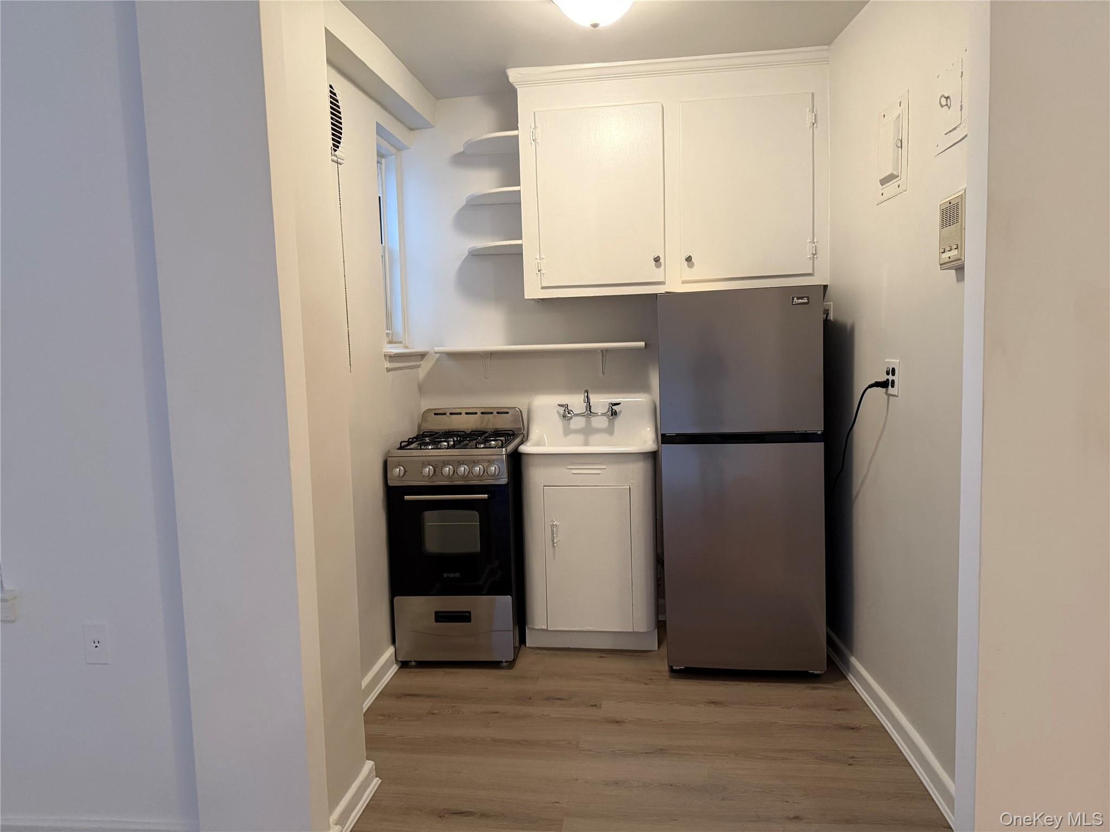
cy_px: 416
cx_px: 555
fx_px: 770
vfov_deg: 56.8
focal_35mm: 24
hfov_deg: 71.6
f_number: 1.78
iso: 400
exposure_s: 1/60
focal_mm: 6.76
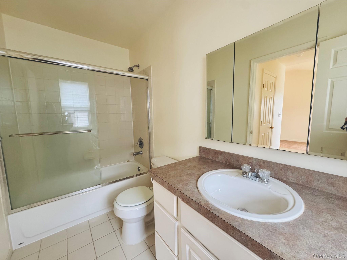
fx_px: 140
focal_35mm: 14
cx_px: 174
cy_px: 130
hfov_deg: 102.1
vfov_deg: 85.7
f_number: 2.2
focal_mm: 2.22
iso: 320
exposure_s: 1/71
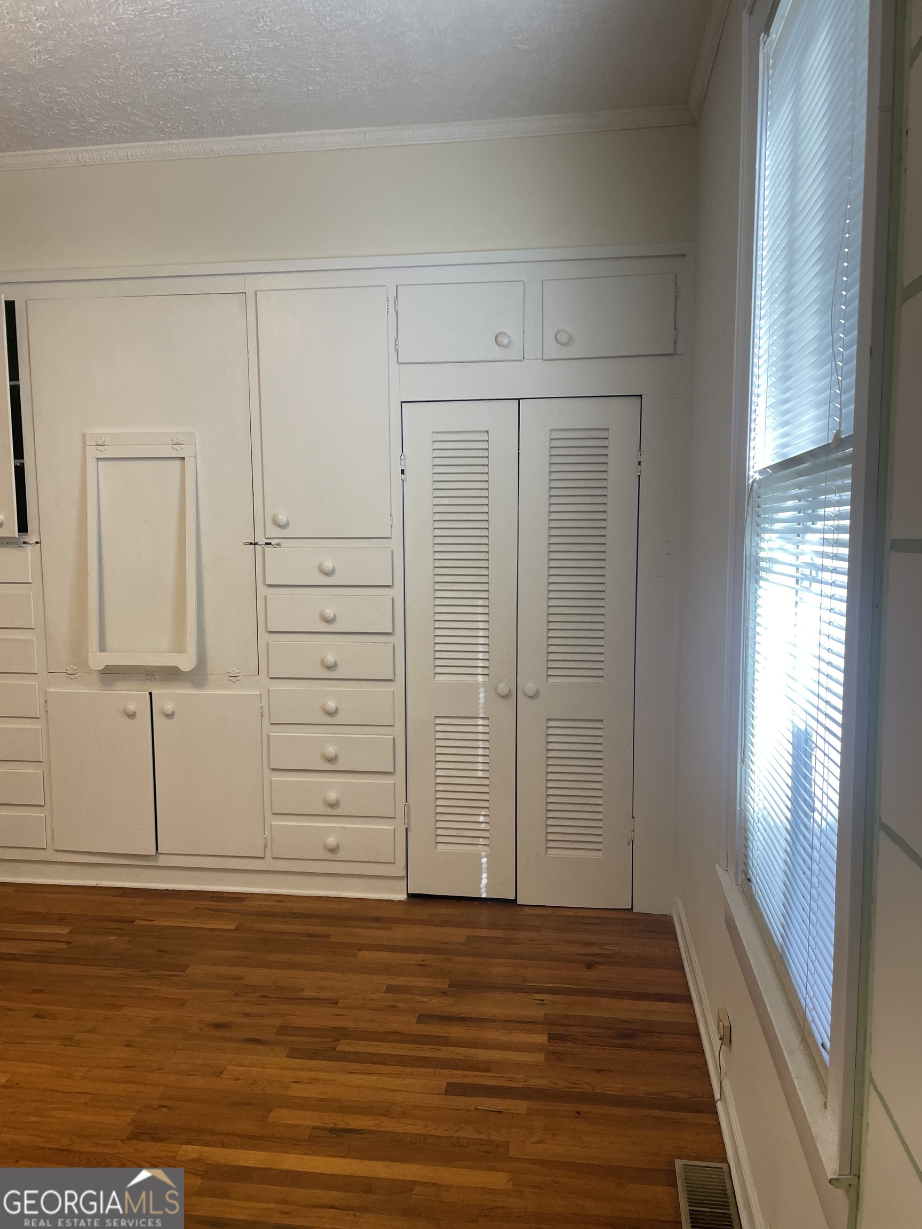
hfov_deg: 53.1
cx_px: 461
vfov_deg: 67.3
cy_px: 614
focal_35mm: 26
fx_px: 923
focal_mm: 4.2
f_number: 1.6
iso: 100
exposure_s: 1/120
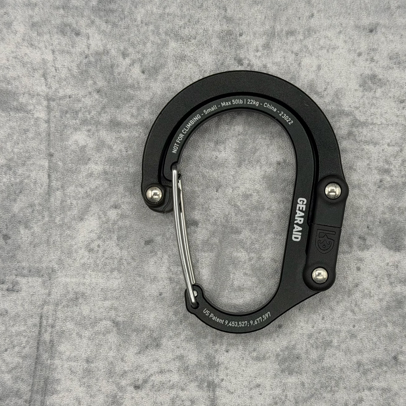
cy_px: 202
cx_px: 251
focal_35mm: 57
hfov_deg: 29.9
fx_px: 756
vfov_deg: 30.0
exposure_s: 1/855
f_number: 1.78
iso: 64
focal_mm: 6.76
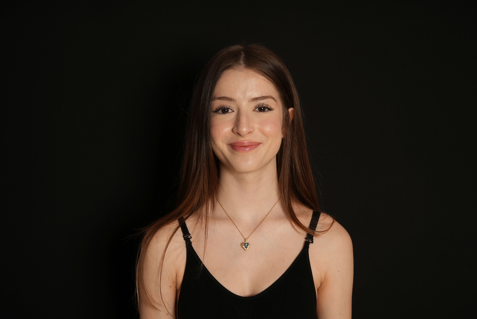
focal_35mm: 52
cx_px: 238
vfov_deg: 26.0
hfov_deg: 38.2
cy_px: 160
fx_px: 689
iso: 100
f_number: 13
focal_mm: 52
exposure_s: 1/40
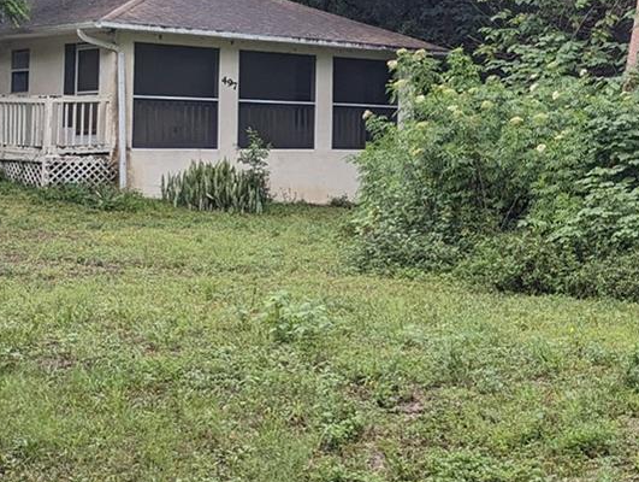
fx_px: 1331
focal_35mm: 72
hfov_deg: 24.5
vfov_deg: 20.3
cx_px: 767
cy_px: 101
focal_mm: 6.81
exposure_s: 1/726
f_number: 1.85
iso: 32
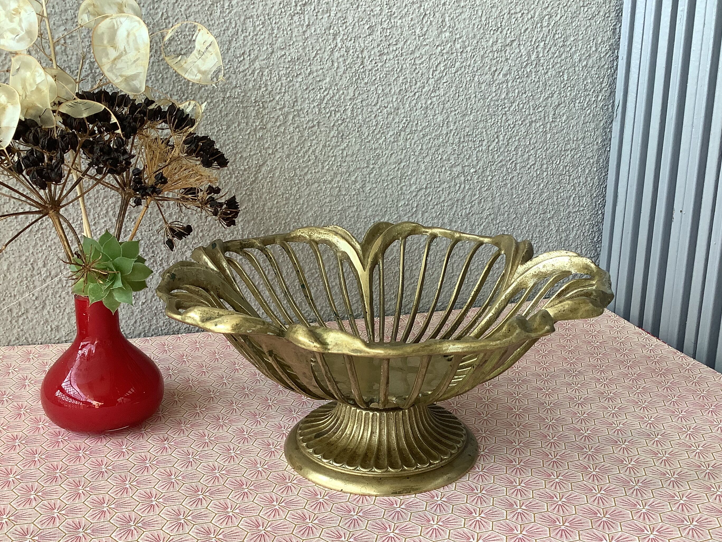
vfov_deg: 38.5
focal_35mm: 37
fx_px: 772
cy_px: 321
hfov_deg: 50.1
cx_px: 384
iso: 40
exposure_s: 1/120
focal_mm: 3.3
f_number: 2.4
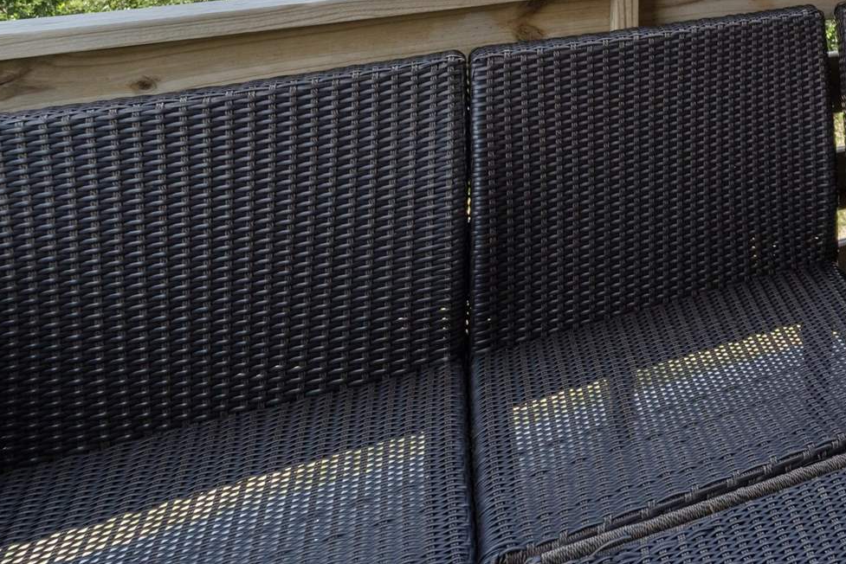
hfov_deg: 29.9
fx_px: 1034
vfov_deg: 25.6
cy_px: -195
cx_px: 1219
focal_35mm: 44
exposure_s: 1/160
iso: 100
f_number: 8
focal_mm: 14
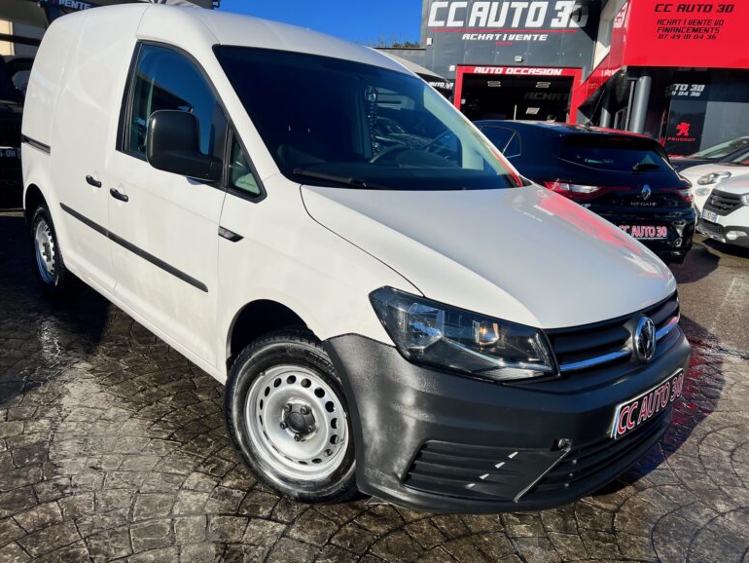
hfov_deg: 65.3
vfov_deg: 51.4
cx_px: 372
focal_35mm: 27
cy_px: 285
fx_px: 584
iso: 50
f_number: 1.5
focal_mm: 5.7
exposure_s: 1/9434
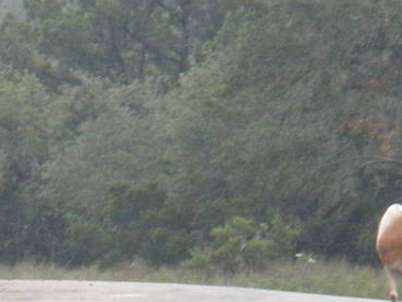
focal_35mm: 1136
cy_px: 417
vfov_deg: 1.3
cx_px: -80
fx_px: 13201
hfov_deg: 1.7
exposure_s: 1/442
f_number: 5.3
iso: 288
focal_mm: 46.2
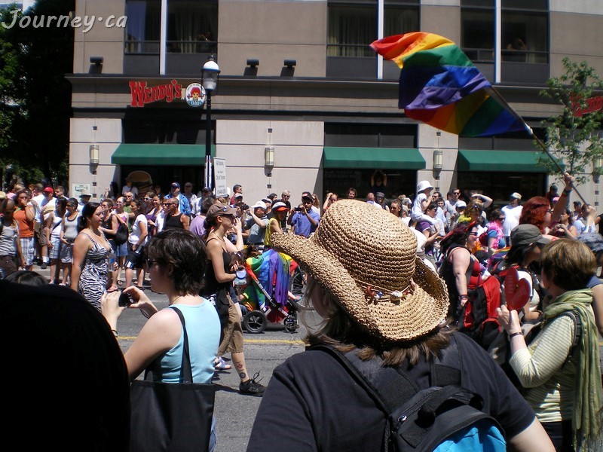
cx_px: 302
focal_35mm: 38
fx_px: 662
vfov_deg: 37.7
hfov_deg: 49.0
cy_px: 226
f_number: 4.6
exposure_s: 1/320
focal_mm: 6.3
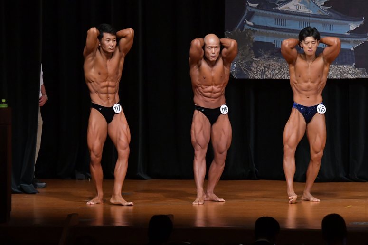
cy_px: 122
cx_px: 184
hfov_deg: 8.6
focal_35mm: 240
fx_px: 2452
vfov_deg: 5.7
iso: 5000
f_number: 5.6
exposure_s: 1/400
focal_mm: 160
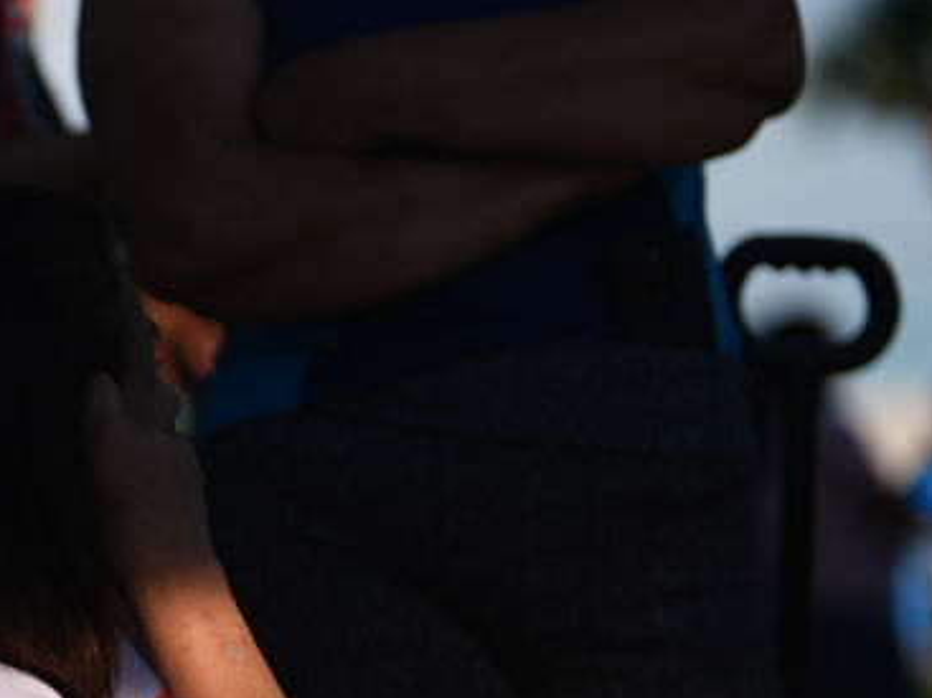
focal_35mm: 231
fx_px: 6217
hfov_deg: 8.4
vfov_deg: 6.4
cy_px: 656
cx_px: -309
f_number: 1.2
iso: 125
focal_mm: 50
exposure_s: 1/16000
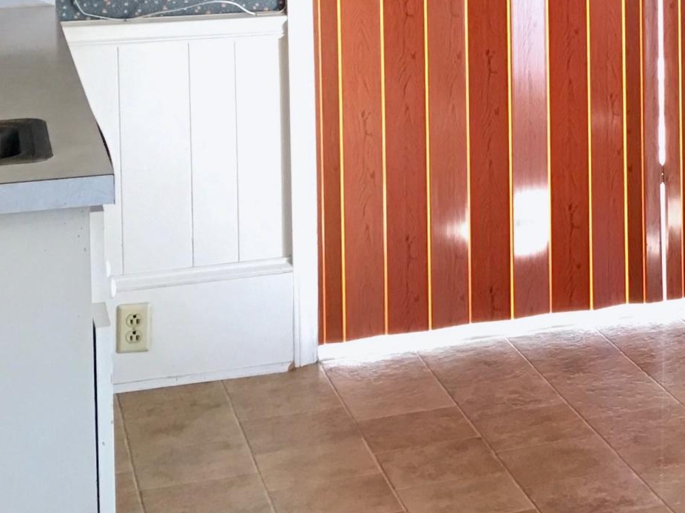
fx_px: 1860
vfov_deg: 15.3
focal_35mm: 94
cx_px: 892
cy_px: -74
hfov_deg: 19.3
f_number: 2.2
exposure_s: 1/15
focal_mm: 4.15
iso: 64
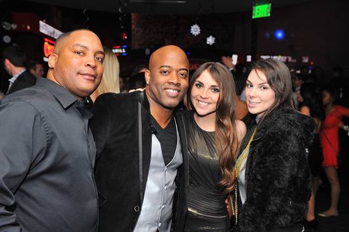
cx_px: 174
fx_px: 388
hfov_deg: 48.5
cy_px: 116
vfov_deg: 33.4
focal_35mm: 40
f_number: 5
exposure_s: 1/100
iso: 1600
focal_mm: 40
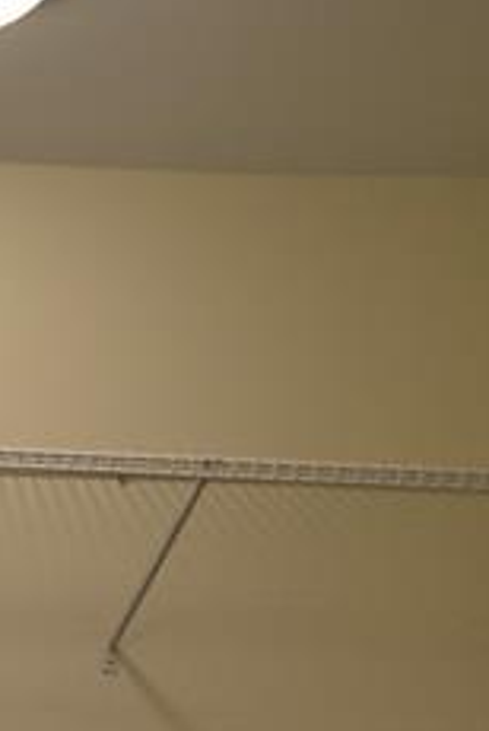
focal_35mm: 50
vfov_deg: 37.4
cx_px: -260
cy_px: 636
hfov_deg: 22.0
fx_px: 1016
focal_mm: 10
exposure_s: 1/60
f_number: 4
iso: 400
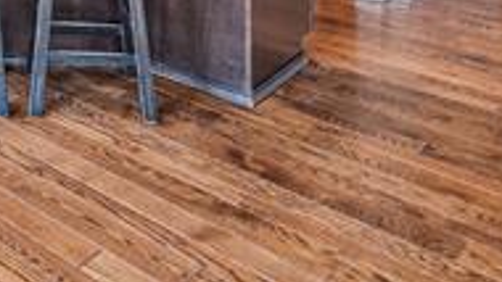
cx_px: -63
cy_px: -250
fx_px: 706
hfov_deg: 33.6
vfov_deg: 17.5
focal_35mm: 53
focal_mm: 15
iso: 400
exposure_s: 1/40
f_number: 3.5
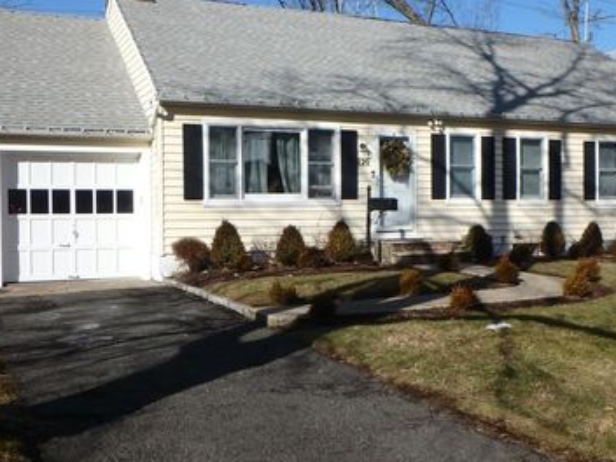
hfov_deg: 42.9
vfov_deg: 32.9
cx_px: 332
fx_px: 783
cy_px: 244
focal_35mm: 44
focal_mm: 5.6
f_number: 4.7
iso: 125
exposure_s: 1/1000
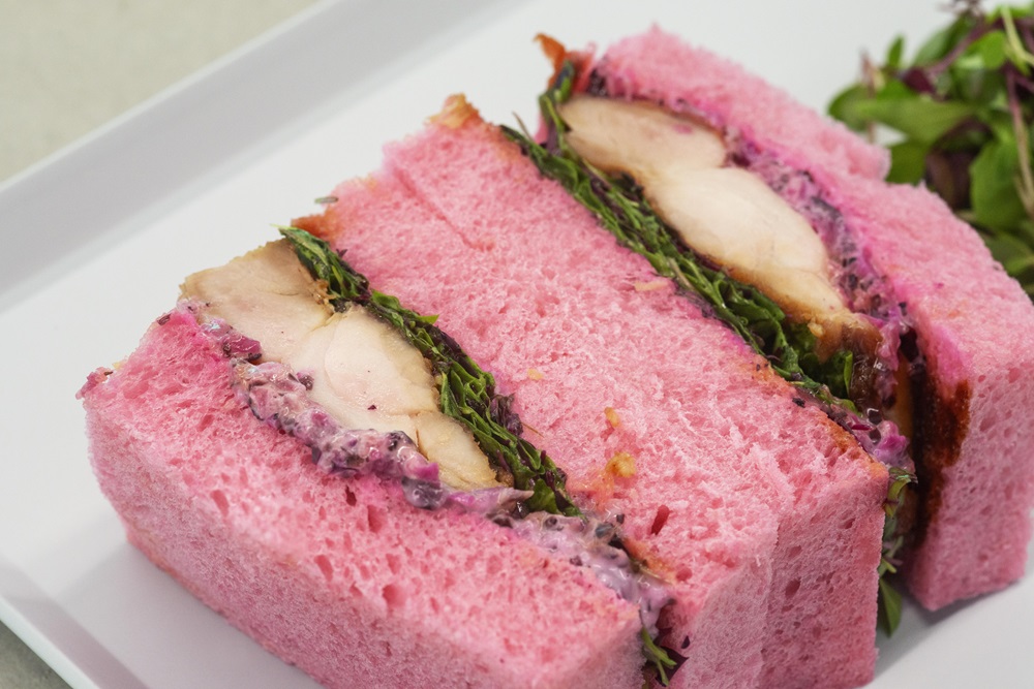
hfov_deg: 19.5
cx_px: 517
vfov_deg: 13.0
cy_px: 344
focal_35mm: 105
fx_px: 3016
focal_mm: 105
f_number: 9
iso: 1600
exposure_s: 1/125
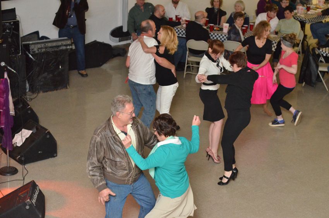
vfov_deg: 18.1
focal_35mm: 75
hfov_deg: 27.0
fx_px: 684
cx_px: 164
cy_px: 109
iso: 4000
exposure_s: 1/250
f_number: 4
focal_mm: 50
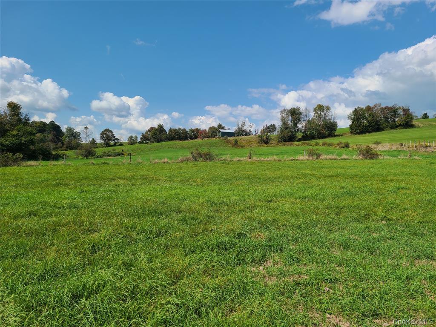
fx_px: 327
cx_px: 218
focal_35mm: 26
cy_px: 164
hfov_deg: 67.3
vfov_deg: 53.1
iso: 40
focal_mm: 5.4
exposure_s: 1/3483
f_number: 1.8
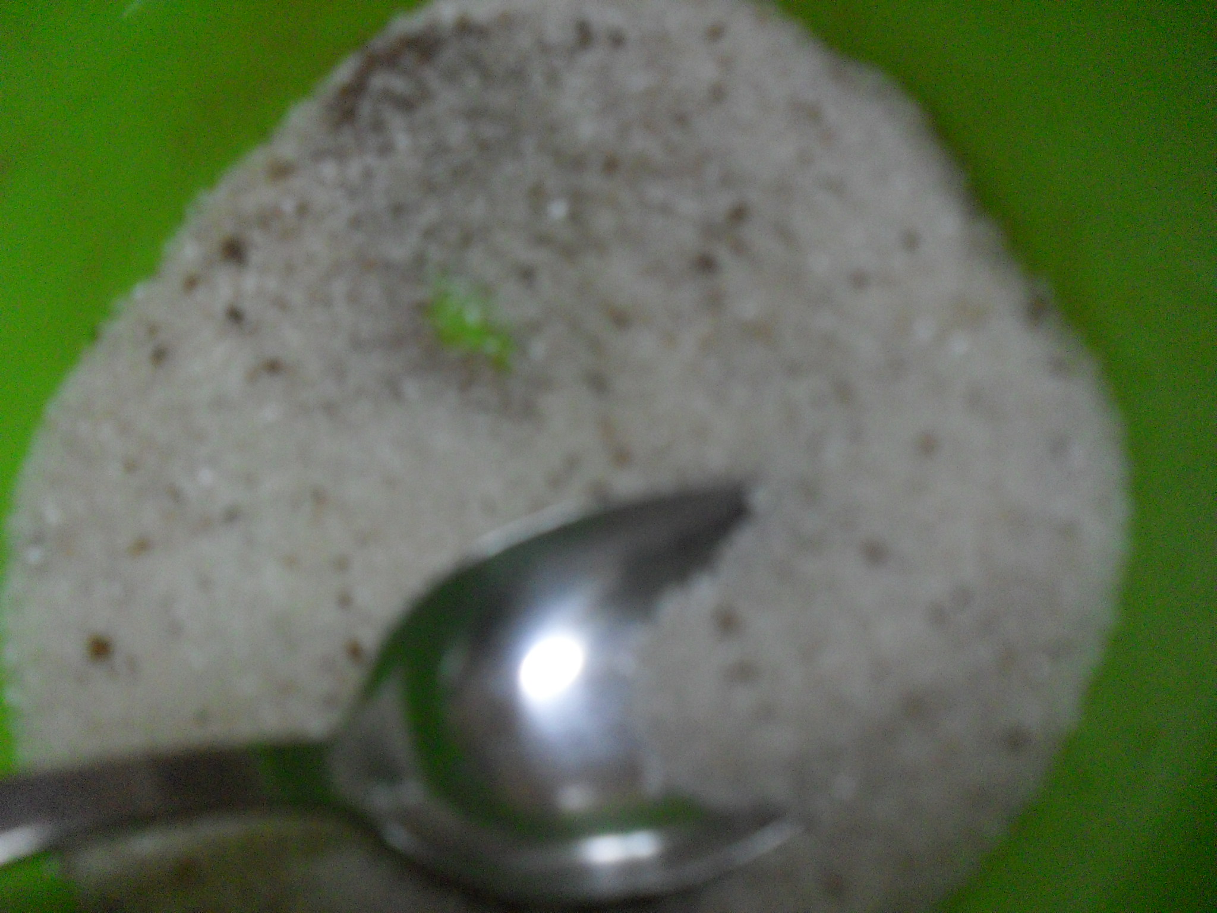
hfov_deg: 49.0
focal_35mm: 38
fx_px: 1336
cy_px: 456
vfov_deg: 37.7
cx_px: 608
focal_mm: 6.3
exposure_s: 1/15
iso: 240
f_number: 2.8
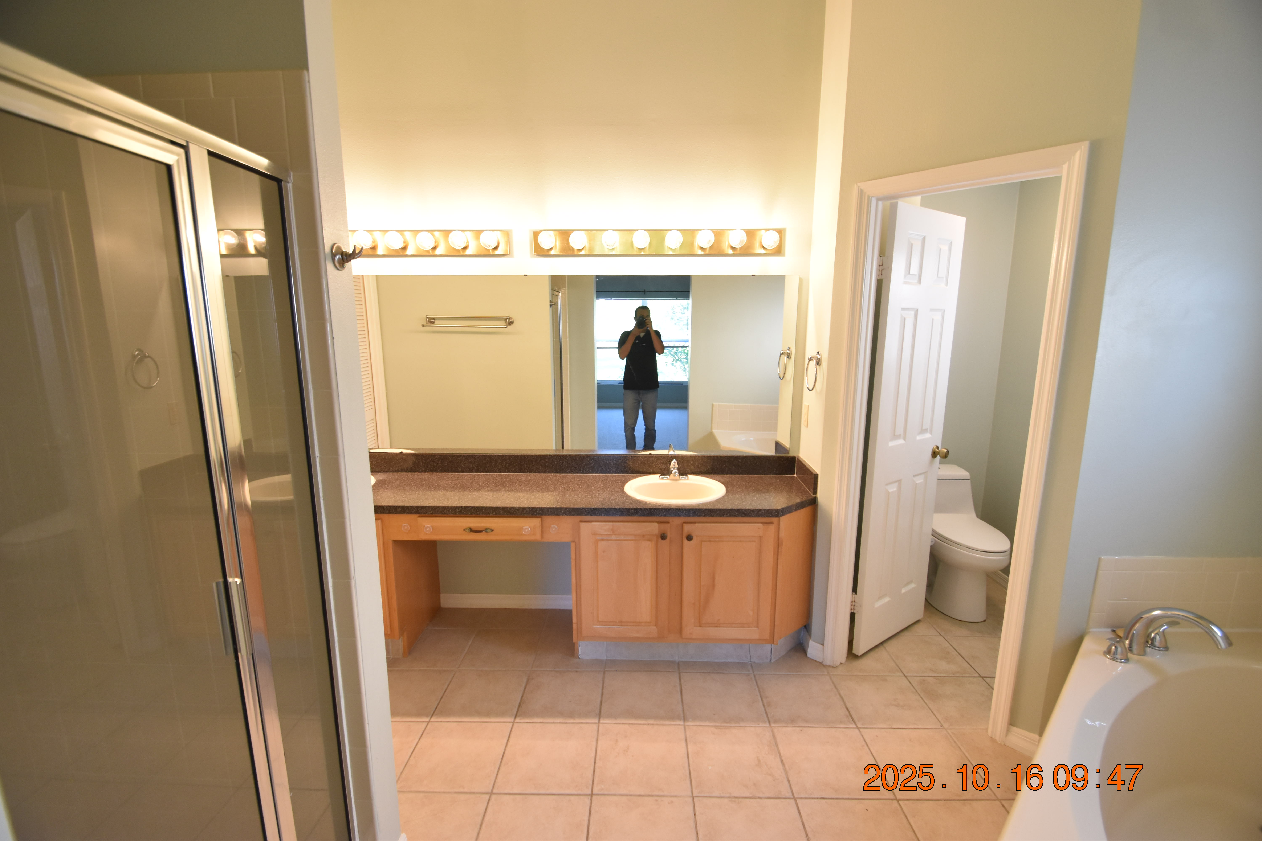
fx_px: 526
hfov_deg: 100.4
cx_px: 631
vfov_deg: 77.3
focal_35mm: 15
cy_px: 420
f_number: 3.5
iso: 800
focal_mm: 10
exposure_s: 1/45
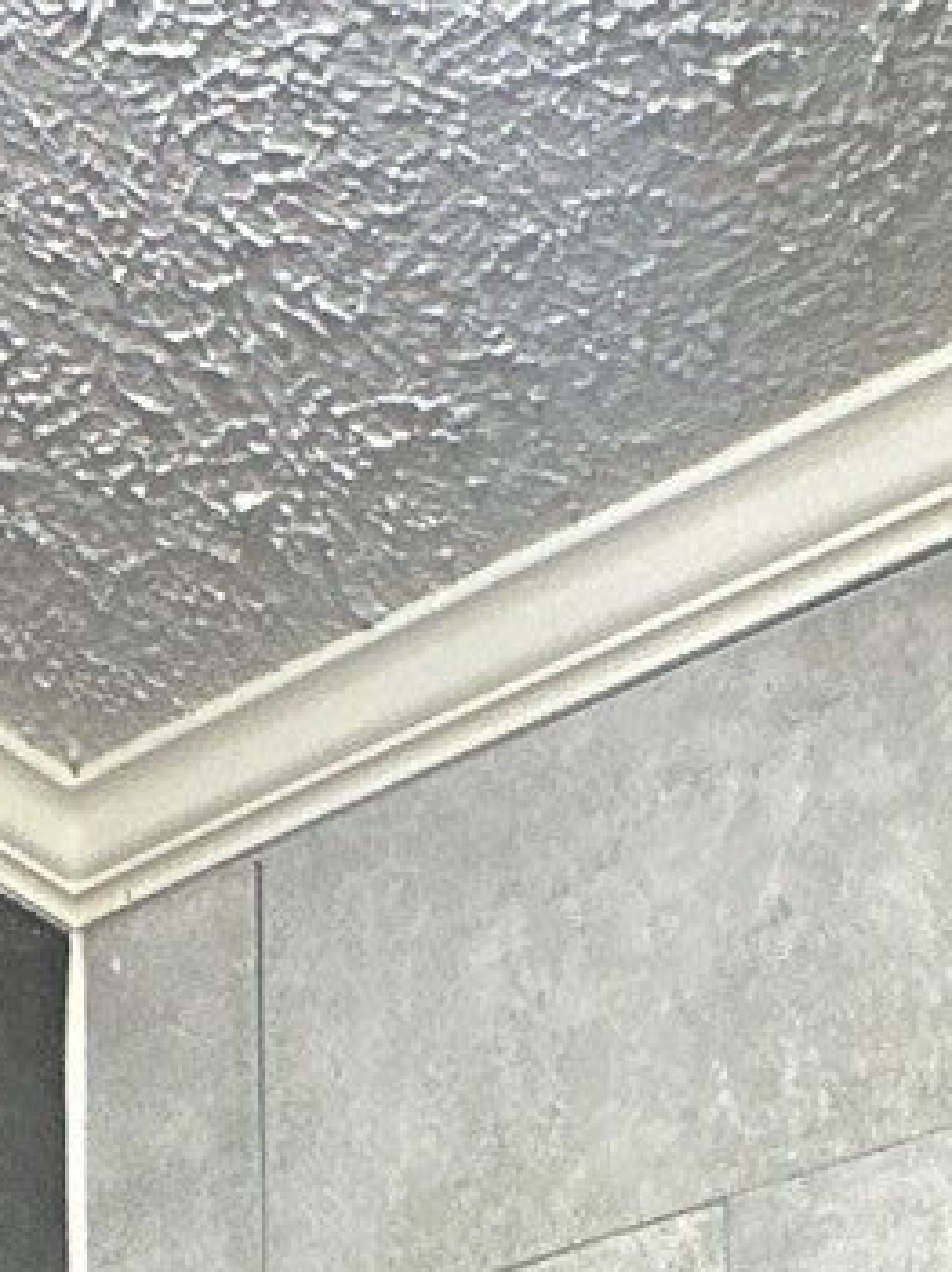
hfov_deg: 17.7
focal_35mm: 82
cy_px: 2711
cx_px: 850
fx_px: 3011
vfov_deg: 16.5
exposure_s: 1/60
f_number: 2.2
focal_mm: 2.22
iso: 320
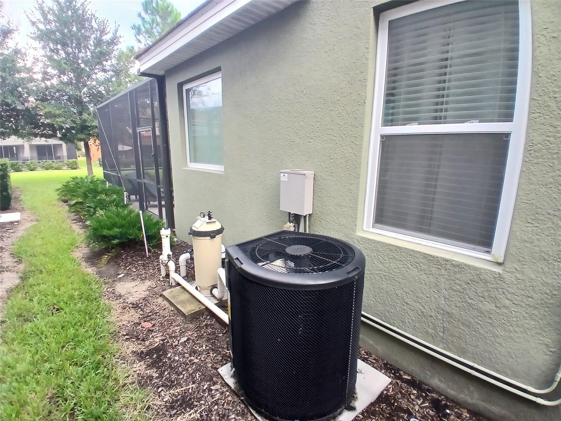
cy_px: 210
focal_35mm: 17
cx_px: 280
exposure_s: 1/120
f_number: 2.2
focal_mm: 1.4
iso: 100
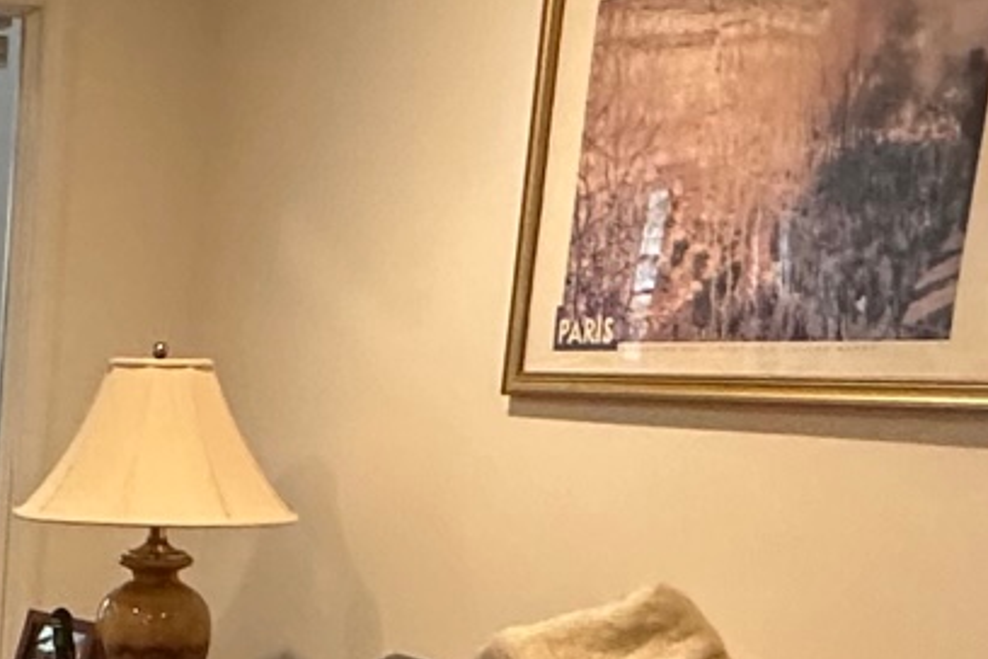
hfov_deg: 25.2
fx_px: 1976
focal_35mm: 72
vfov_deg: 18.0
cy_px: 795
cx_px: -206
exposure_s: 1/60
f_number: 2.2
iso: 640
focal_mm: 2.22
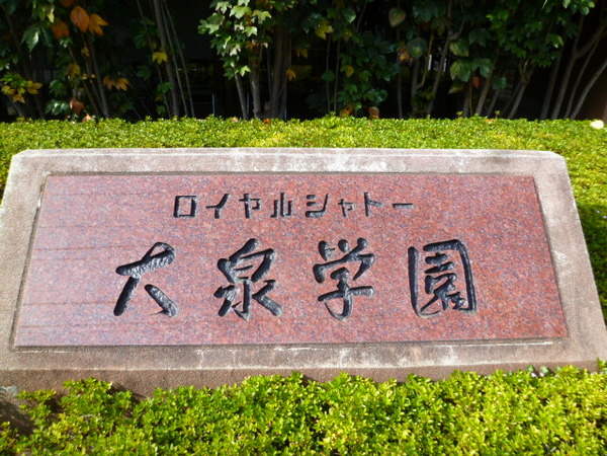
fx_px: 438
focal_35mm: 25
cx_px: 304
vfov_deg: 54.9
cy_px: 228
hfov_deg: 69.4
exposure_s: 1/125
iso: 80
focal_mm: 4.5
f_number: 4
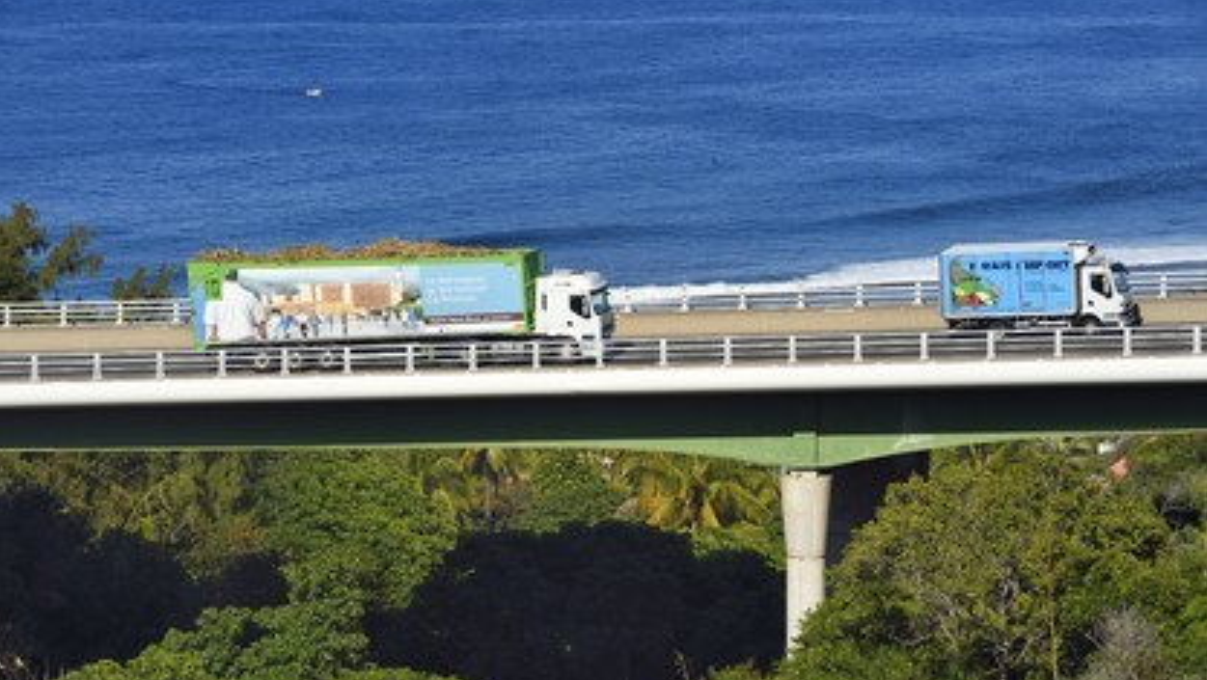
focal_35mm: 169
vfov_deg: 7.2
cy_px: 365
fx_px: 5411
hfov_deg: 12.7
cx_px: 601
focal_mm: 160
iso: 200
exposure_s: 1/400
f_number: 11
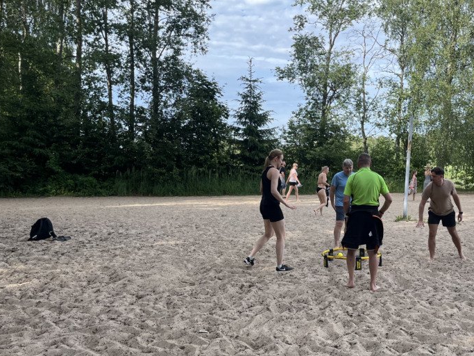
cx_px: 341
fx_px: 534
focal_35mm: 39
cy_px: 211
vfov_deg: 36.7
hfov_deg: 46.6
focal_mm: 5.1
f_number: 1.6
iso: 50
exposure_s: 1/1018
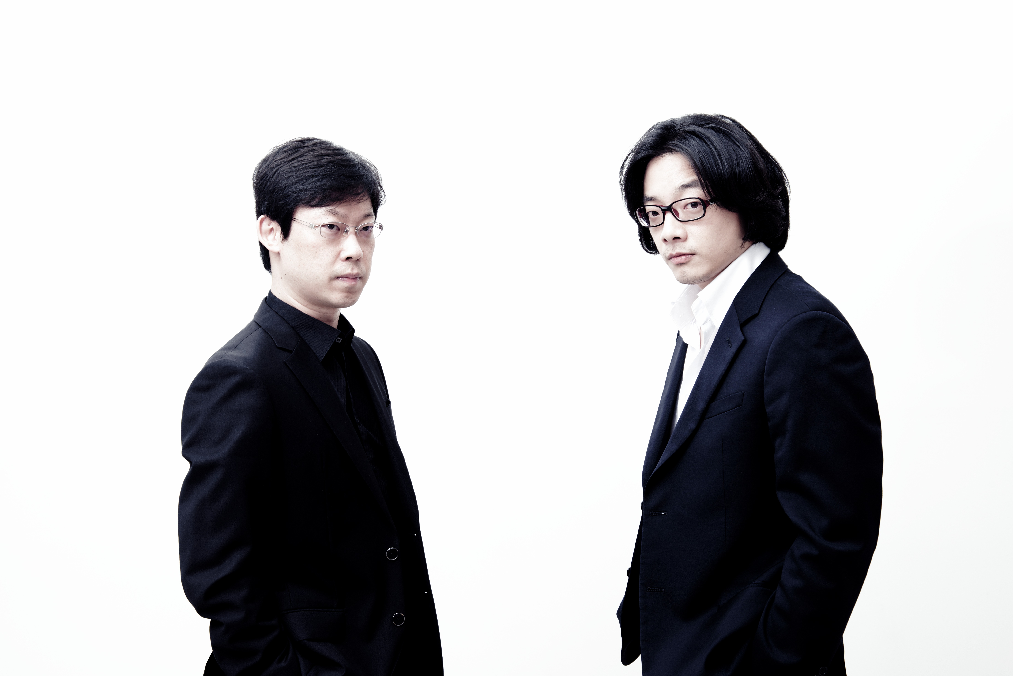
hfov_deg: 43.6
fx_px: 1267
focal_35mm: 45
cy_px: 338
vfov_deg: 29.9
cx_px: 506
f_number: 8
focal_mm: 45
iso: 100
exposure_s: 1/25
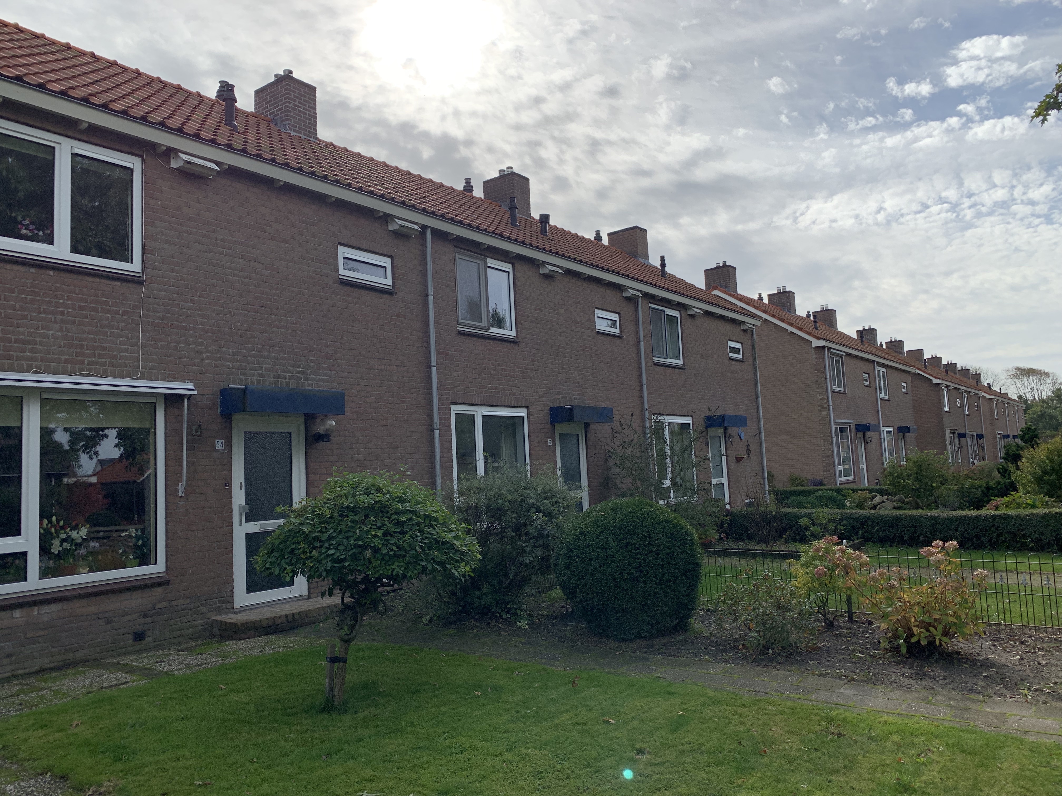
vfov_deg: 53.1
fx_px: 798
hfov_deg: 67.3
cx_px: 531
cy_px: 398
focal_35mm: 26
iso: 25
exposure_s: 1/2681
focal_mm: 4.25
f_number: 1.8
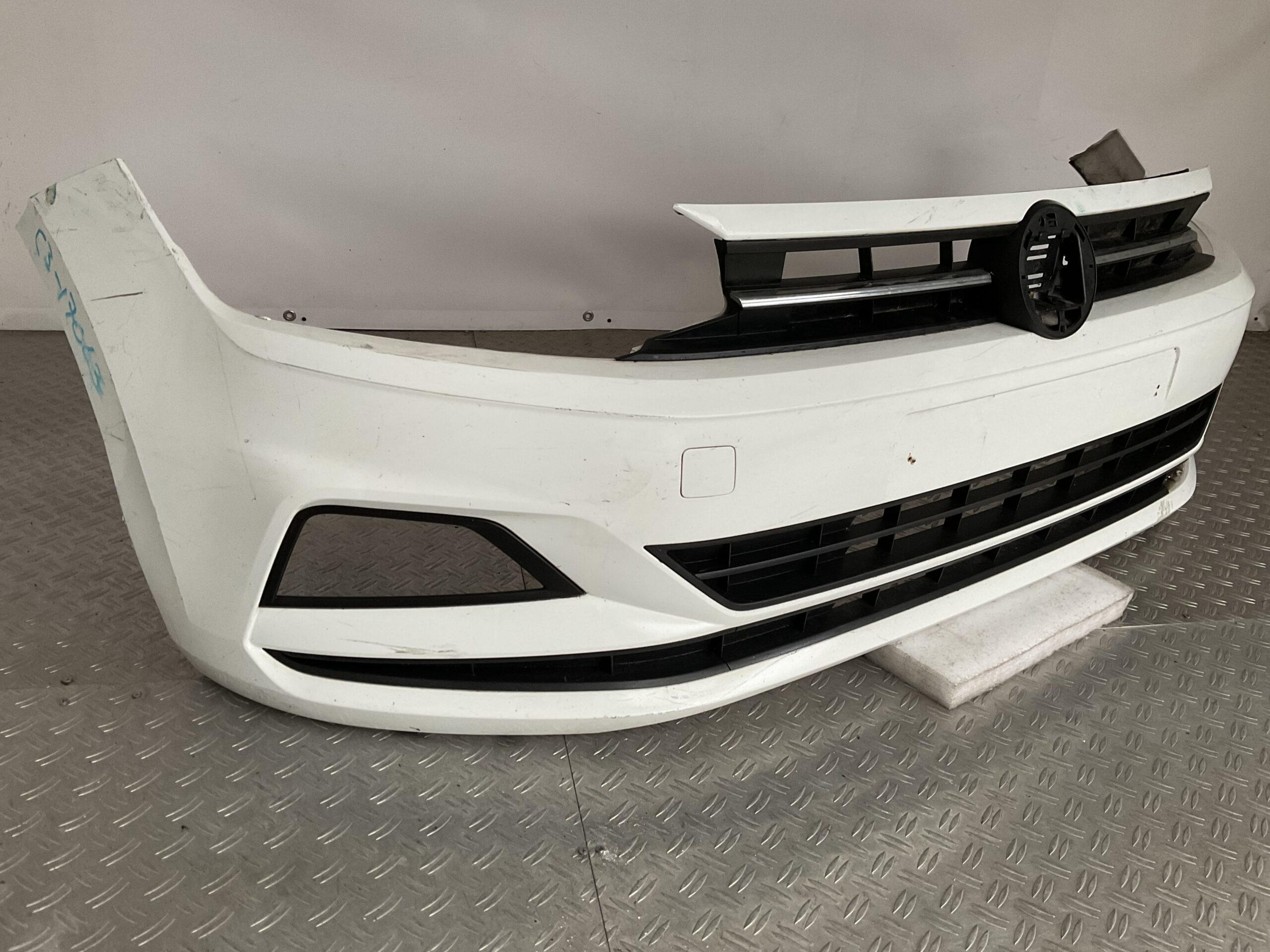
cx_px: 635
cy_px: 476
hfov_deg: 61.7
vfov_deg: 48.2
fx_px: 1064
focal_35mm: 29
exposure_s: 1/50
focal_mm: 3
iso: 80
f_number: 1.8
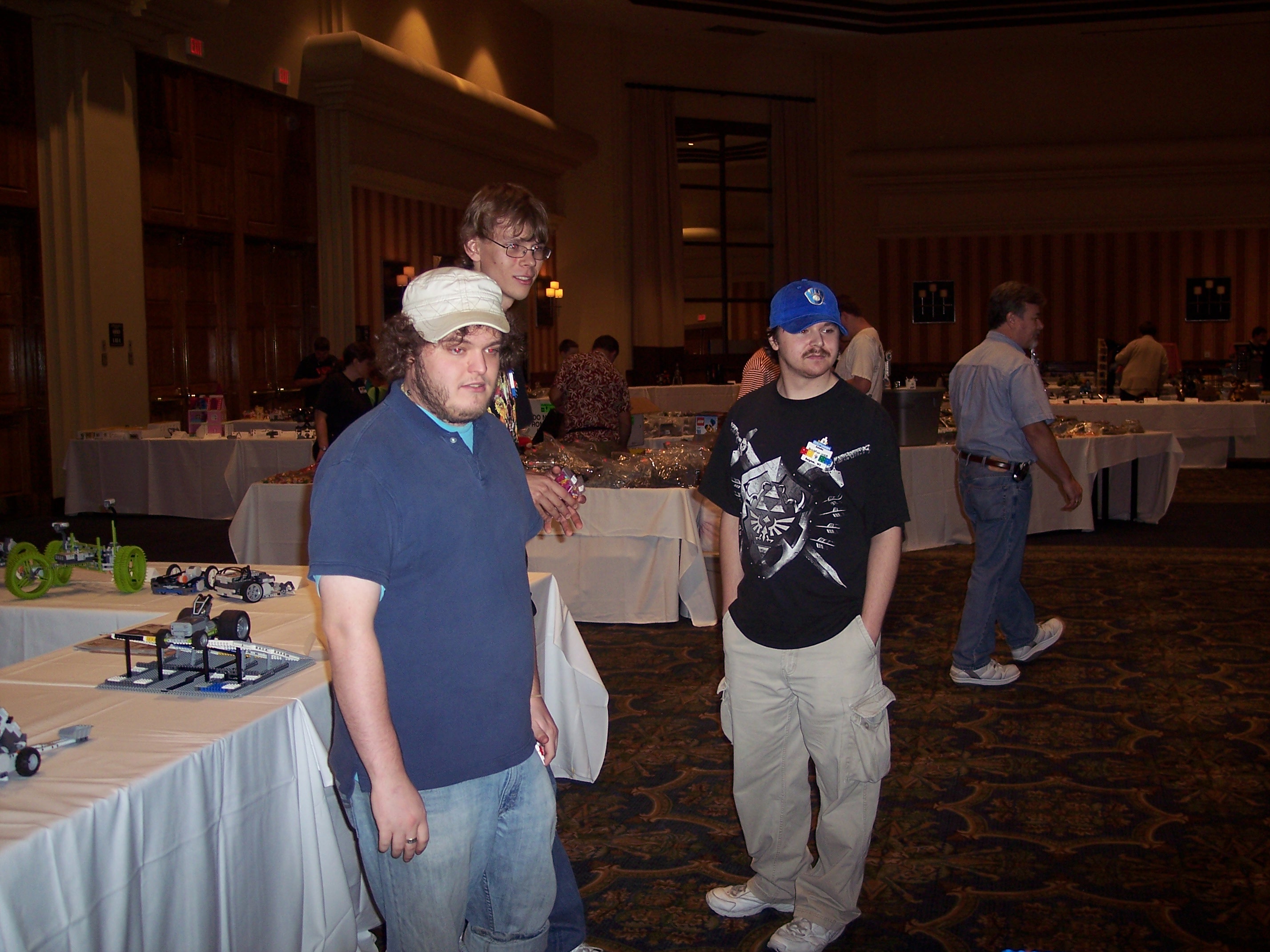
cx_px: 635
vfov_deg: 36.8
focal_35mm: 39
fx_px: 1431
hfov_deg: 47.9
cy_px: 476
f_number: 2.8
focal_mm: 8
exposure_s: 1/60
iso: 100
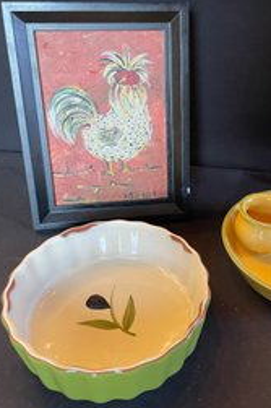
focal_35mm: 37
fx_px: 418
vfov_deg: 51.9
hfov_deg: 35.6
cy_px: 202
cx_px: 178
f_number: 1.6
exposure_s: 1/60
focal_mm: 4.2
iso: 250
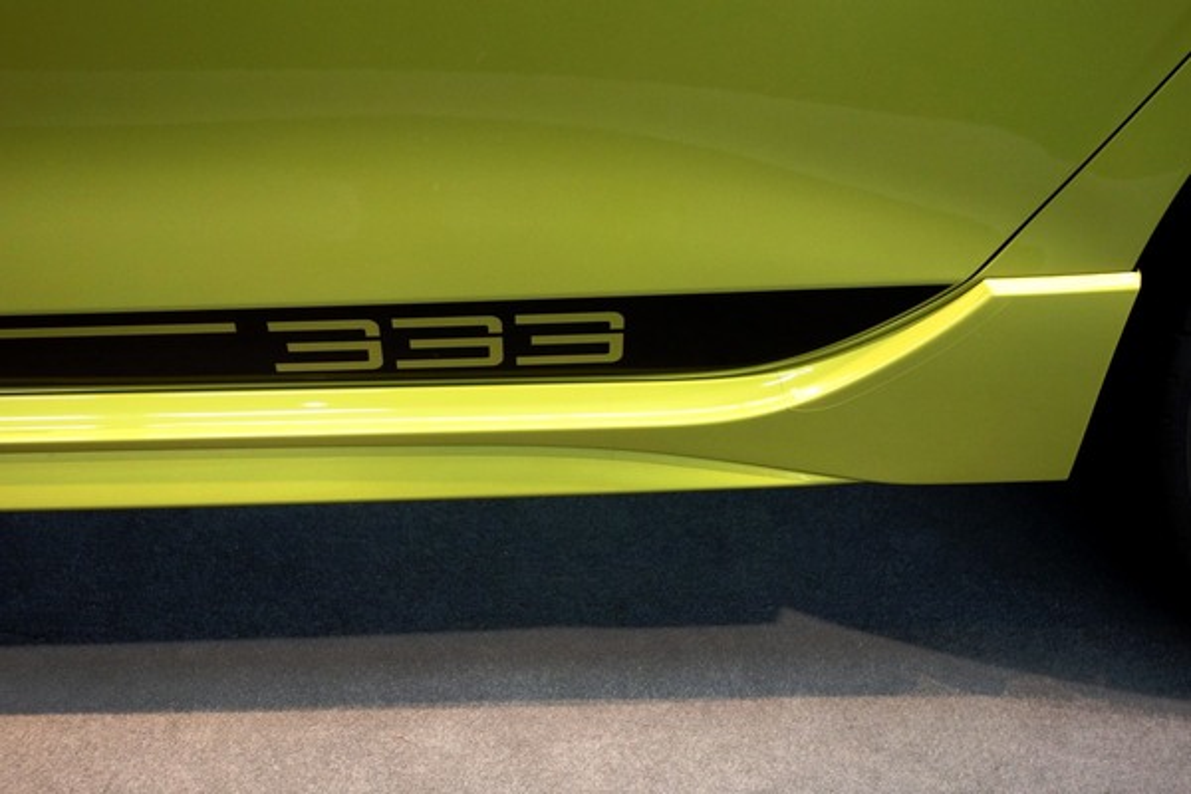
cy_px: 397
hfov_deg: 38.2
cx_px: 596
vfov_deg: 26.0
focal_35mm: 52
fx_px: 1720
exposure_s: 1/60
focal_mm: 19.31
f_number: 3.5
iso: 400
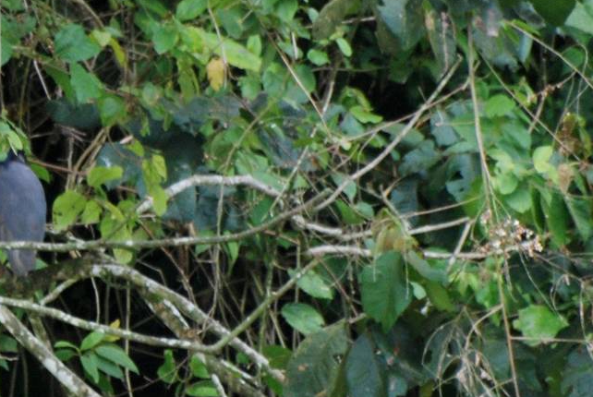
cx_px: 120
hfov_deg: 1.8
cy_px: 355
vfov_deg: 1.2
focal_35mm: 1121
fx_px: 18491
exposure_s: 1/160
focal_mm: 300
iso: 400
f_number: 5.6
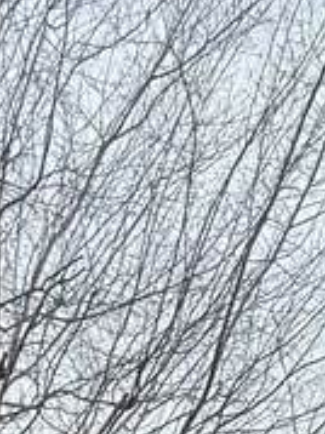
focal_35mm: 80
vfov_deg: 13.2
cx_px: 27
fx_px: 1003
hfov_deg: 18.1
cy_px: 1164
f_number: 2.2
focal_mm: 2.22
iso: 64
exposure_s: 1/1105
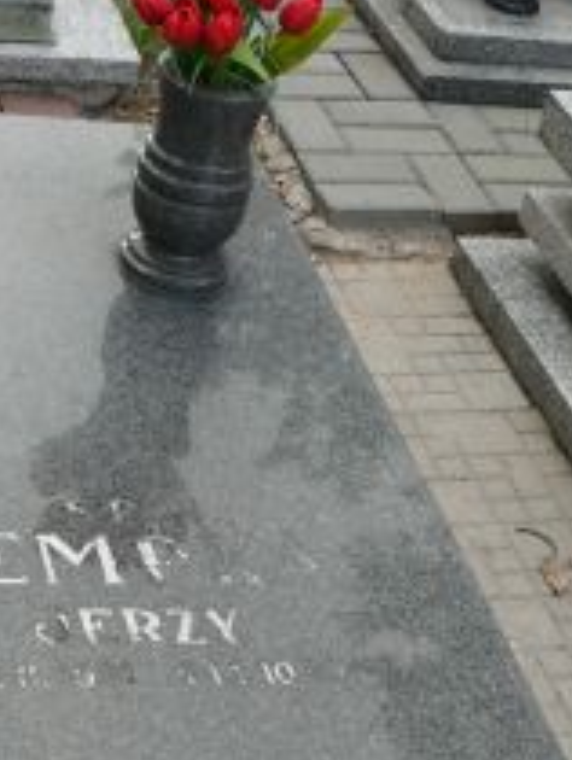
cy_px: 778
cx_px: 210
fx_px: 1759
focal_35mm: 80
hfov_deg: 18.4
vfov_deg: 23.3
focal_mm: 7.4
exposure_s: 1/100
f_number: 4
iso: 100
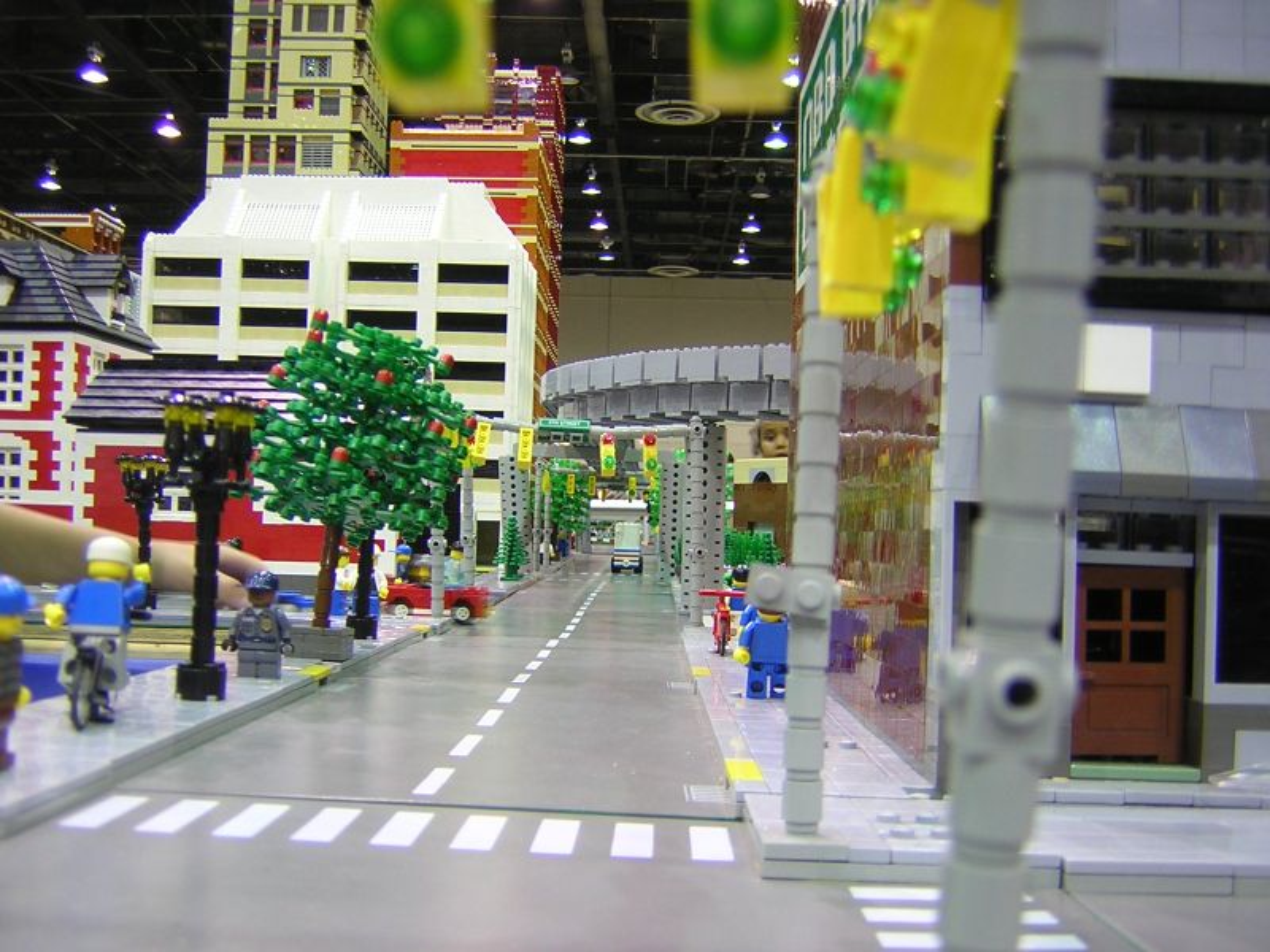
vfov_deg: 39.7
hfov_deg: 51.4
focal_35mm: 36
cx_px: 635
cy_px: 476
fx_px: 1321
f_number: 2.6
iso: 100
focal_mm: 4.7
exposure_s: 1/4.2
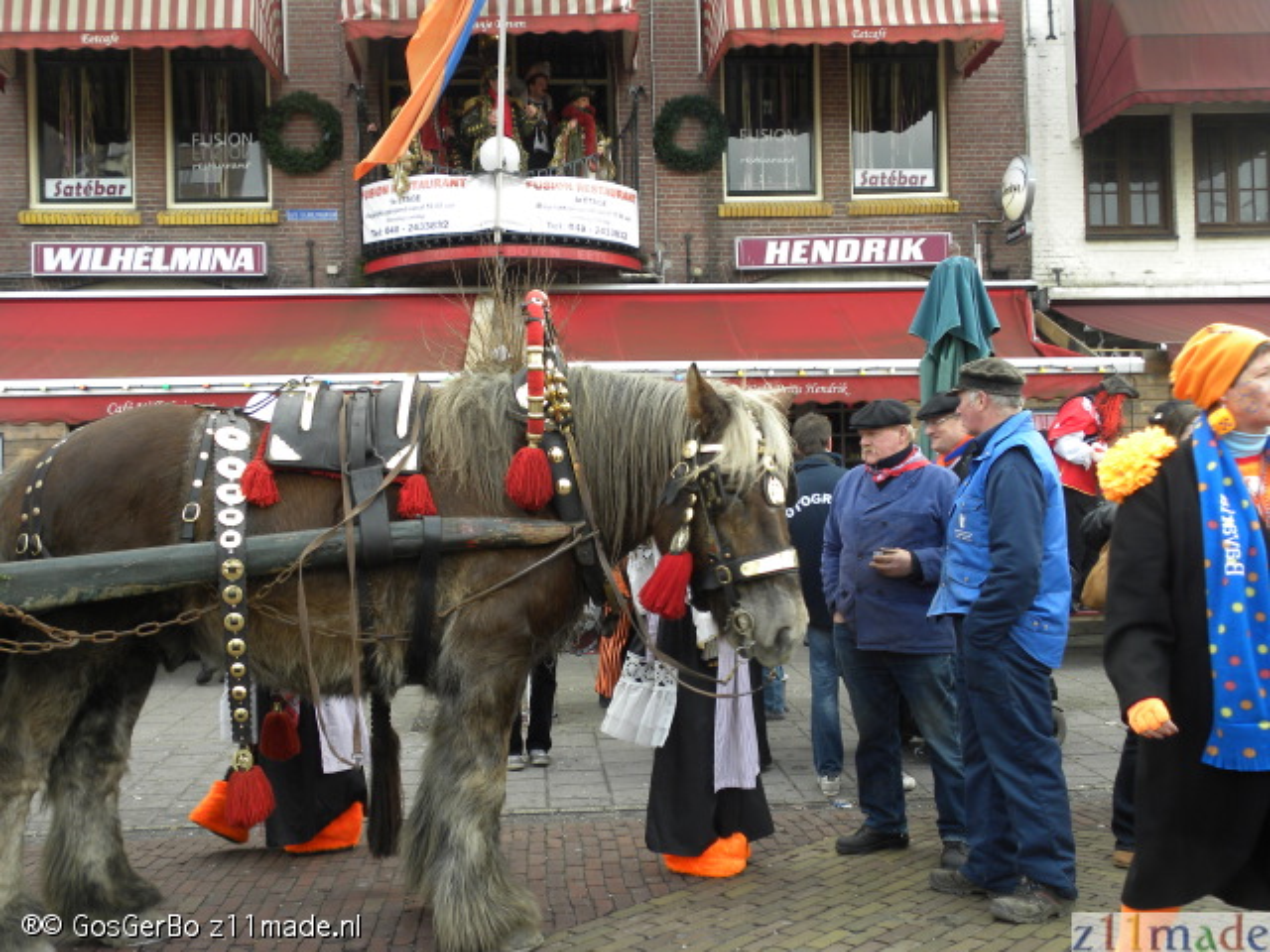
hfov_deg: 50.1
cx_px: 635
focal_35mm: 37
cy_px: 476
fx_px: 1357
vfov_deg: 38.7
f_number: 3.2
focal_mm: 6.6
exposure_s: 1/85.7
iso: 67
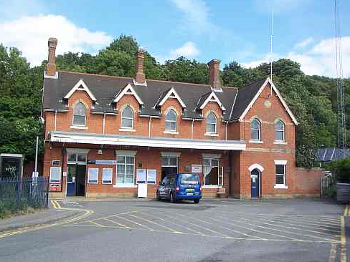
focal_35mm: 40
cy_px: 129
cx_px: 172
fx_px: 404
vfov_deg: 36.0
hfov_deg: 46.8
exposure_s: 1/320
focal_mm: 6.4
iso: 64
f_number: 3.9
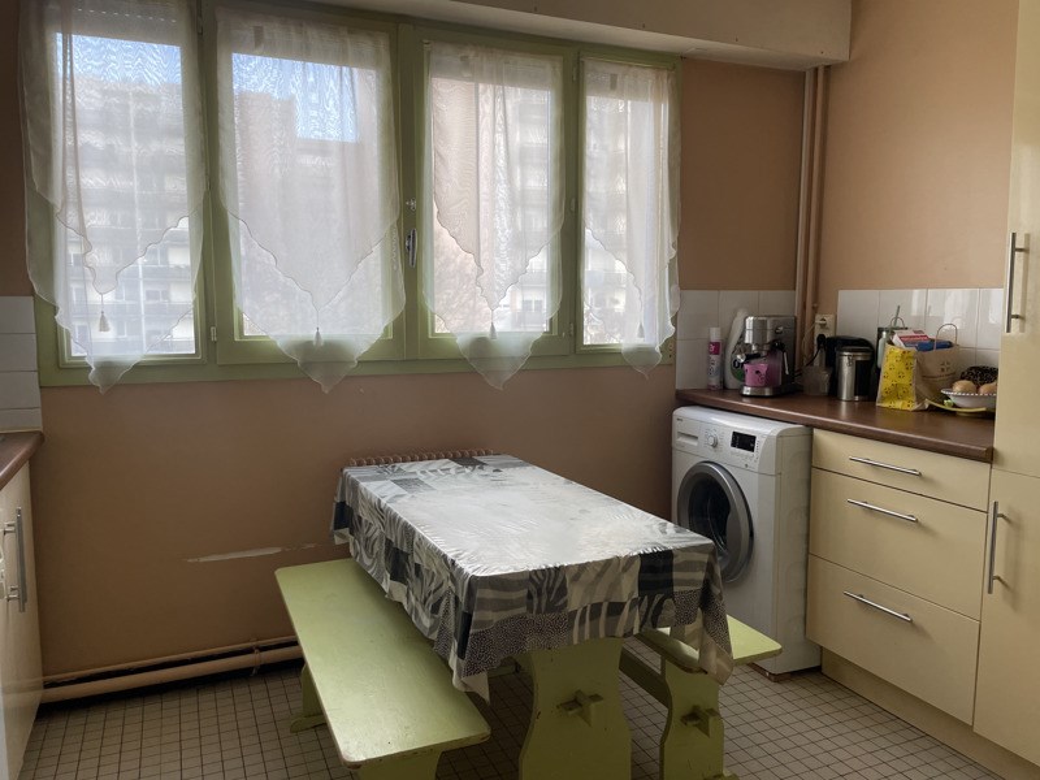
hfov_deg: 67.3
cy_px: 390
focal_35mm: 26
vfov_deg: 53.1
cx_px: 520
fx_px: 781
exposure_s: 1/121
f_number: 1.6
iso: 50
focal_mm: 4.2
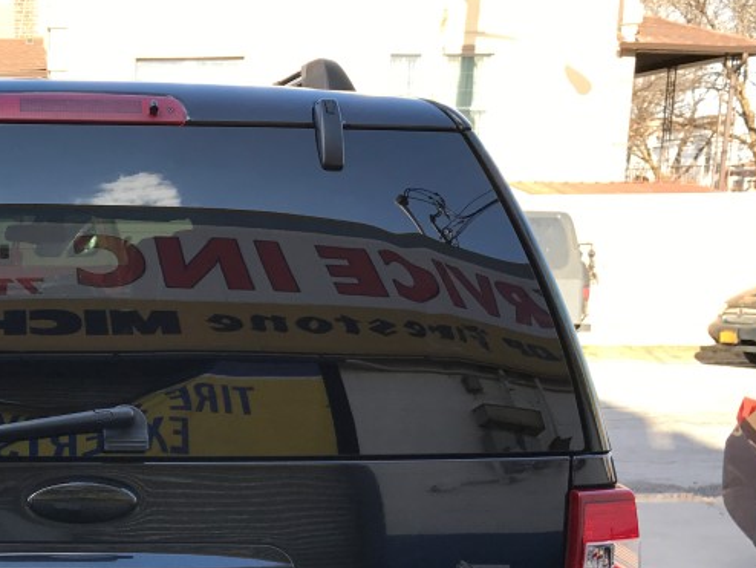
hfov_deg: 31.6
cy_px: 510
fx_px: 1267
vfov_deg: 24.5
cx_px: 69
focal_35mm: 58
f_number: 1.8
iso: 20
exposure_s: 1/386
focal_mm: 3.99
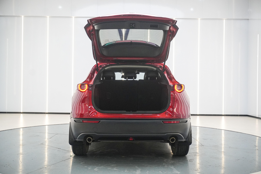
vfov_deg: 31.9
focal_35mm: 42
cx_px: 130
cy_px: 87
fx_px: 304
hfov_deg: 46.4
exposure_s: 1/80
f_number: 6.3
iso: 2000
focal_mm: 28
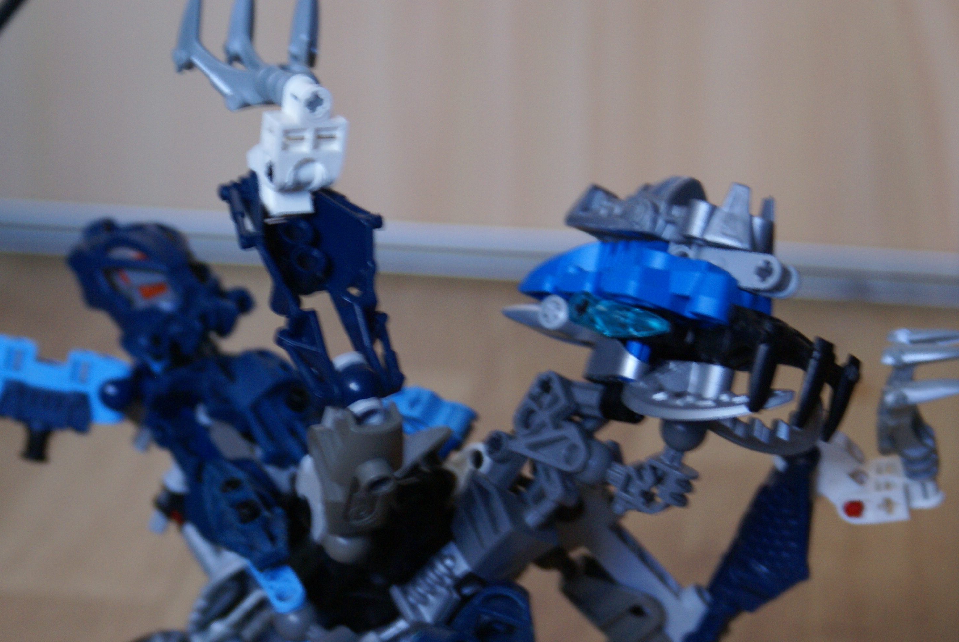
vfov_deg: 9.9
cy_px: 406
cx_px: 390
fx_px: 3707
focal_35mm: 139
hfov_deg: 14.7
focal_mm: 70
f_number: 5.6
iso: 400
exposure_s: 1/10
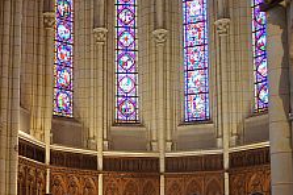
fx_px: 512
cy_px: 177
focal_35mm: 63
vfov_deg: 21.0
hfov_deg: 30.7
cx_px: 36
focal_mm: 22
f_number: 4
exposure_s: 1/40
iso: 1000
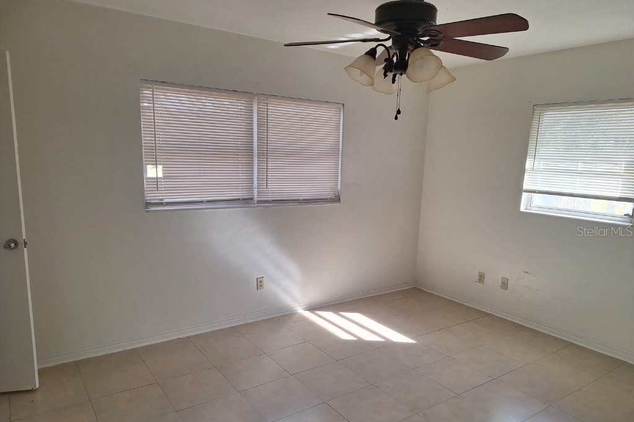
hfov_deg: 73.8
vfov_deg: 53.0
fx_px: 423
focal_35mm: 24
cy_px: 231
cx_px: 317
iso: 40
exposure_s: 1/141
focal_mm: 5.54
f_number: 1.8
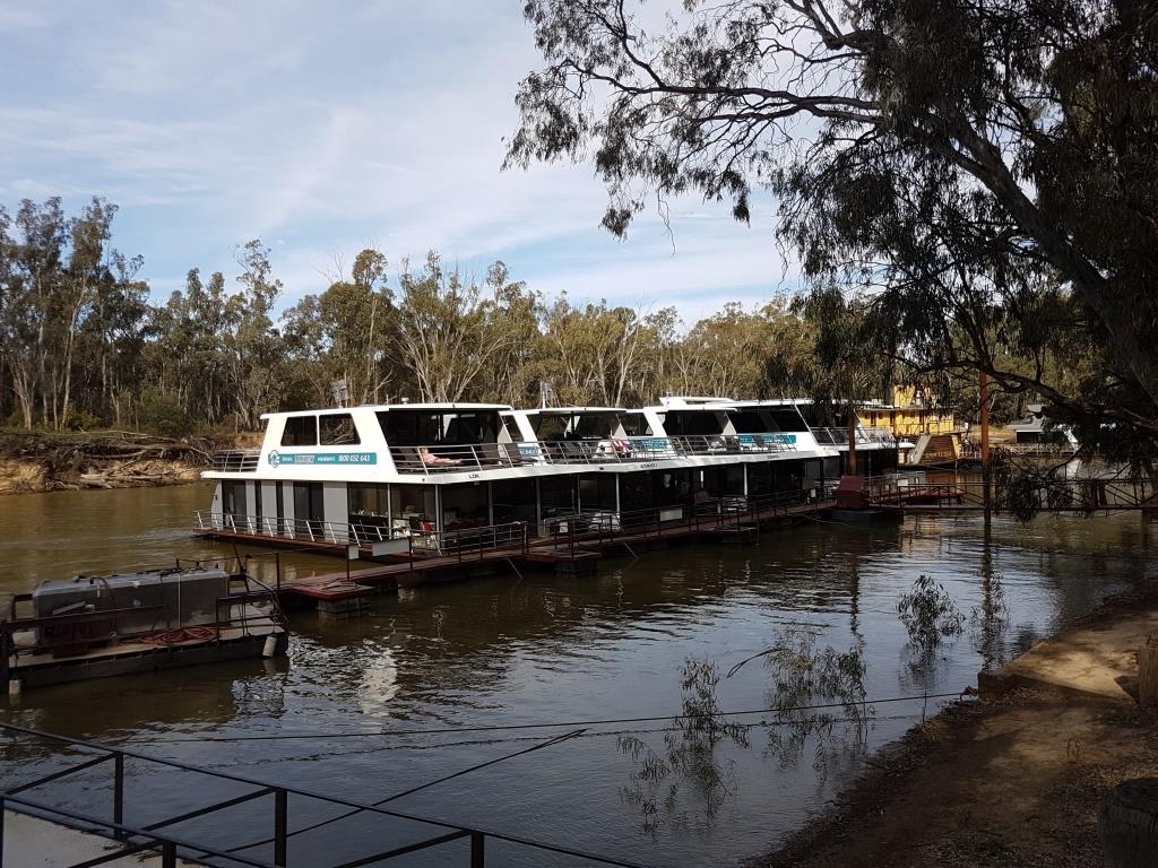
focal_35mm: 26
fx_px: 870
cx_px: 579
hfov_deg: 67.3
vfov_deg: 53.1
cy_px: 434
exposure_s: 1/1612
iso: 40
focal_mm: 4.2
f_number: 1.7
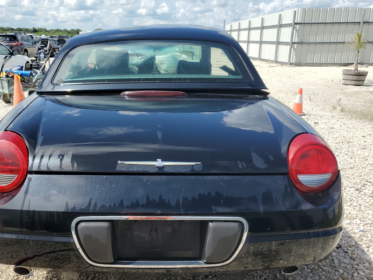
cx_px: 150
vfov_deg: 44.1
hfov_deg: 56.4
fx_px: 345
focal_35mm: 32
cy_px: 152
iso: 50
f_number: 1.5
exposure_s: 1/3333
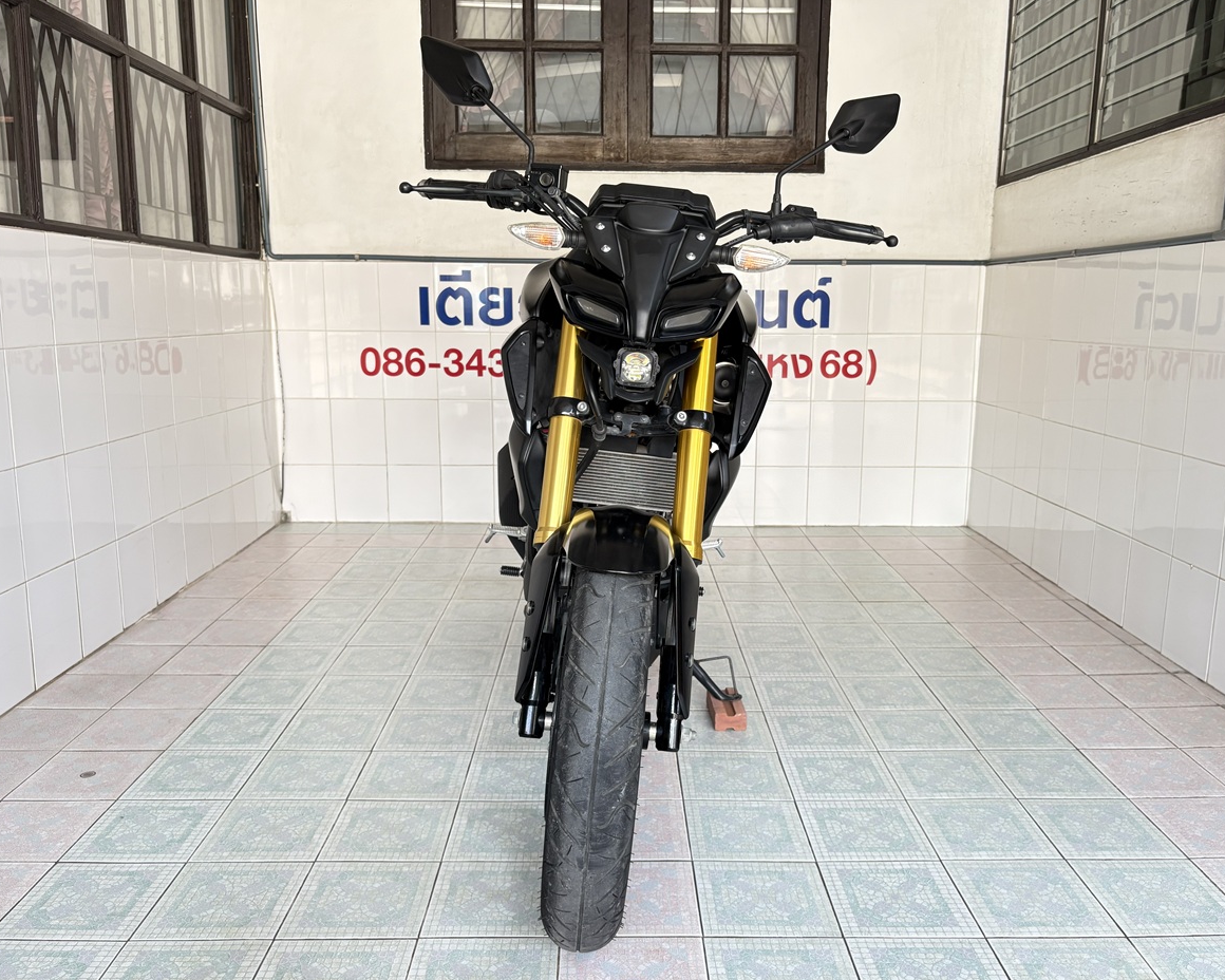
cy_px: 480
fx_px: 1015
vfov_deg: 51.5
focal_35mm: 28
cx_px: 630
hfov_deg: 62.2
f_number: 1.6
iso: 125
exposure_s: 1/96
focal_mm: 5.96
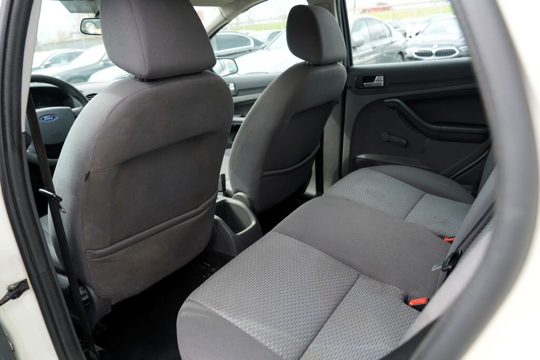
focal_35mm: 24
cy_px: 180
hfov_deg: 73.7
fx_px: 360
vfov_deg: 53.1
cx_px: 270
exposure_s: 1/80
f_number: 4.5
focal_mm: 24
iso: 100
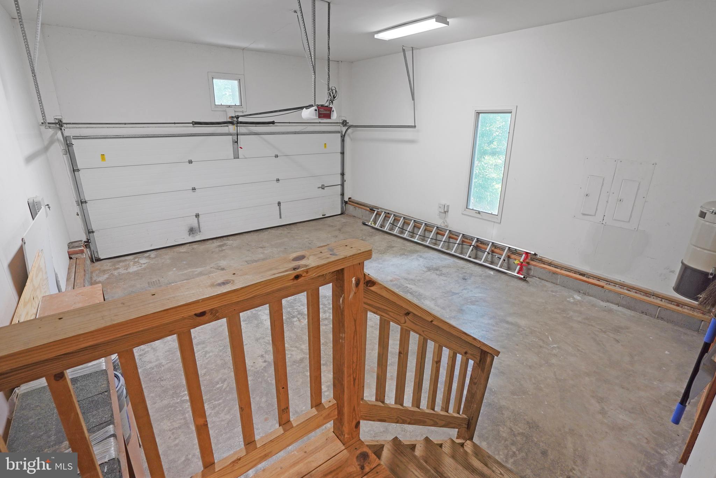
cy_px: 239
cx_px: 358
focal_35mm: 16
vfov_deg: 73.8
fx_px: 318
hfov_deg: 96.7
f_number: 8
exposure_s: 1/10
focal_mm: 16
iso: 800
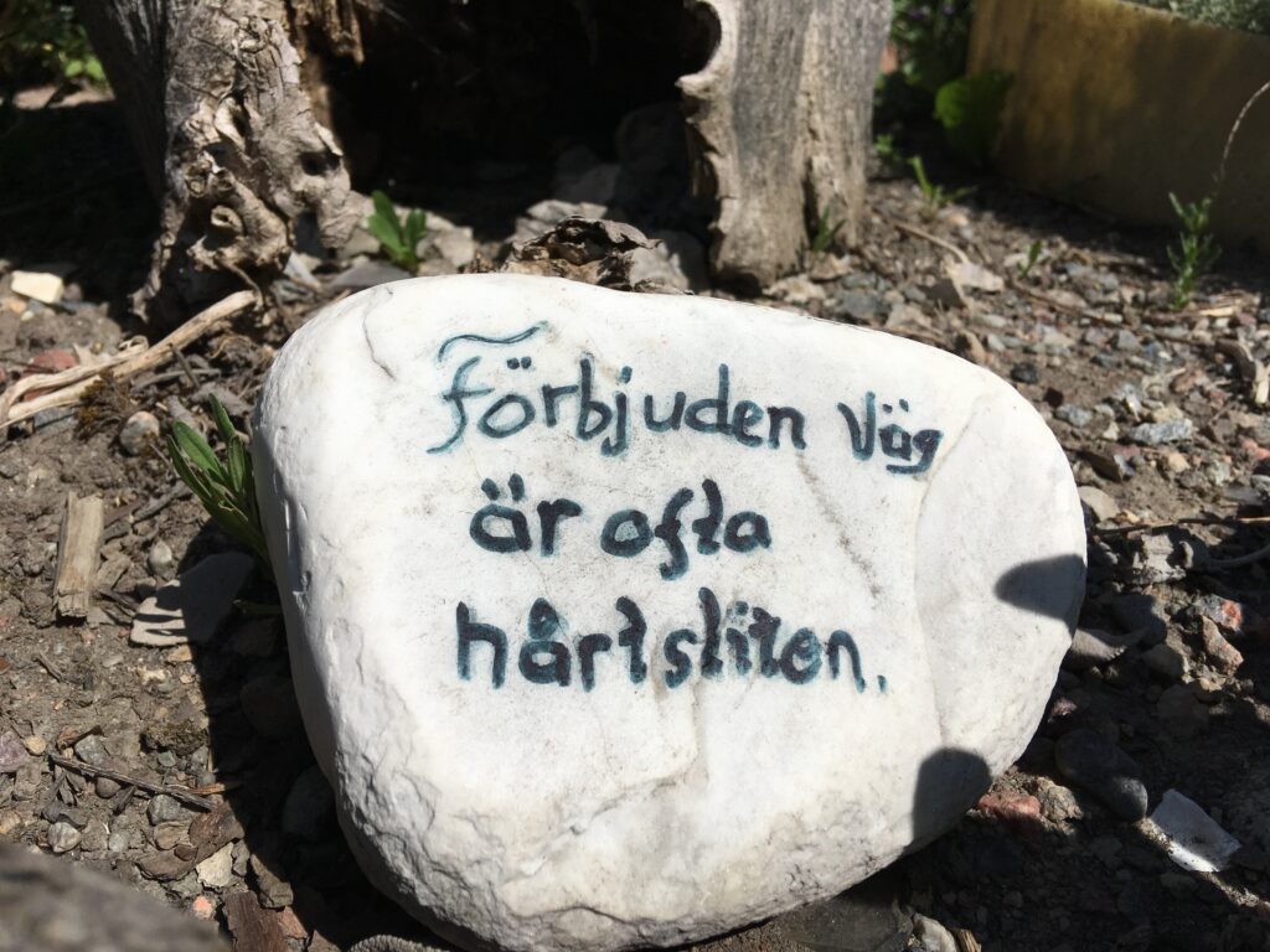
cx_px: 635
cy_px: 476
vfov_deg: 48.2
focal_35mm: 29
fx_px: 1064
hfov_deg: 61.7
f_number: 2.2
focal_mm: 4.15
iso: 25
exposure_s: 1/4525
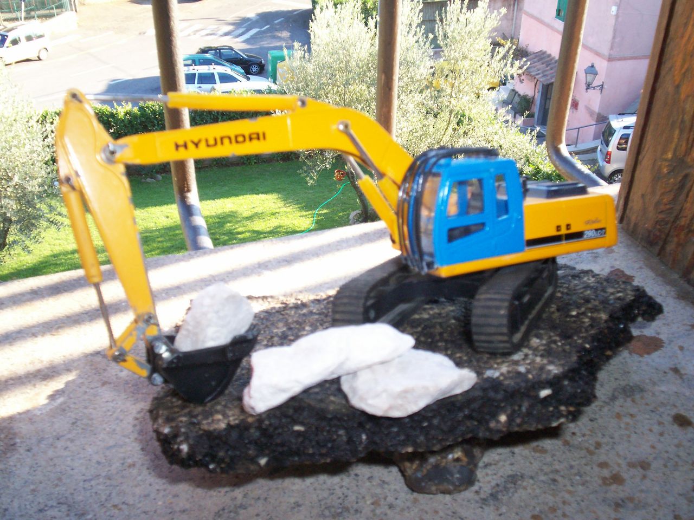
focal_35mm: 36
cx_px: 347
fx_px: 722
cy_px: 260
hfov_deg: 51.4
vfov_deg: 39.7
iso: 140
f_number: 4.5
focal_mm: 5.9
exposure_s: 1/66
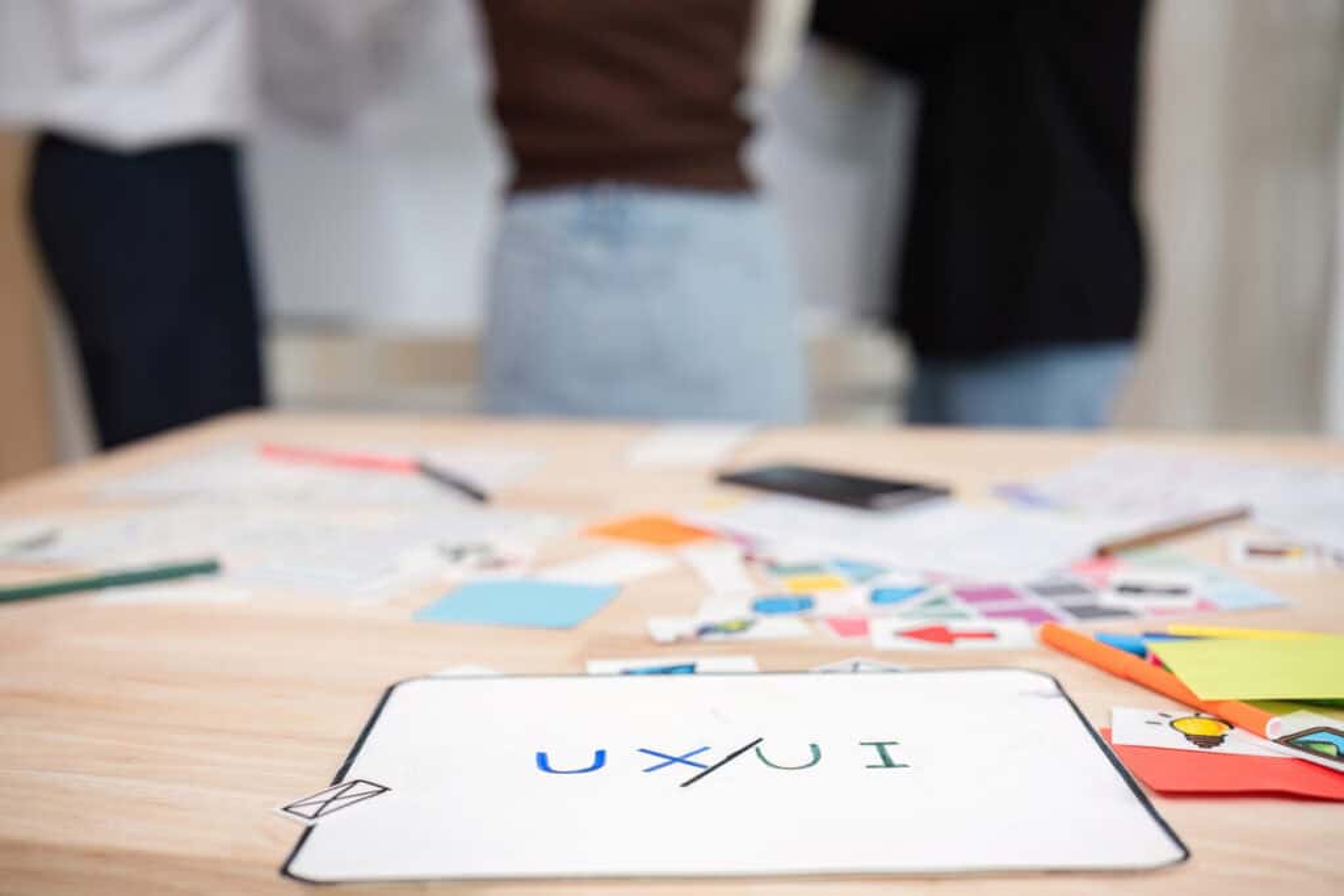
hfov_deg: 47.4
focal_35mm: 41
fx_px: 1531
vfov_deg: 32.6
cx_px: 672
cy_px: 448
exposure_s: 1/125
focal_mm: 27
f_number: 1.8
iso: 160
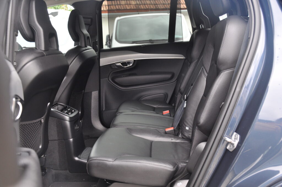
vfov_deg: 35.4
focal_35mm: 38
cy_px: 94
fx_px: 293
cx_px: 141
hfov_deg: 51.3
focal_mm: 25
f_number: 4
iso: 400
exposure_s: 1/50
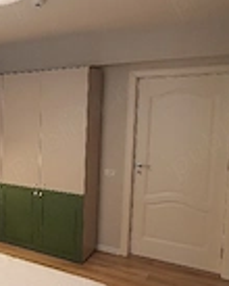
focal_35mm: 37
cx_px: -46
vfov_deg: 49.0
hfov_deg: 33.0
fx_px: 313
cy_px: 150
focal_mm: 1.8
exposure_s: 1/50
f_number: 2.2
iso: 200
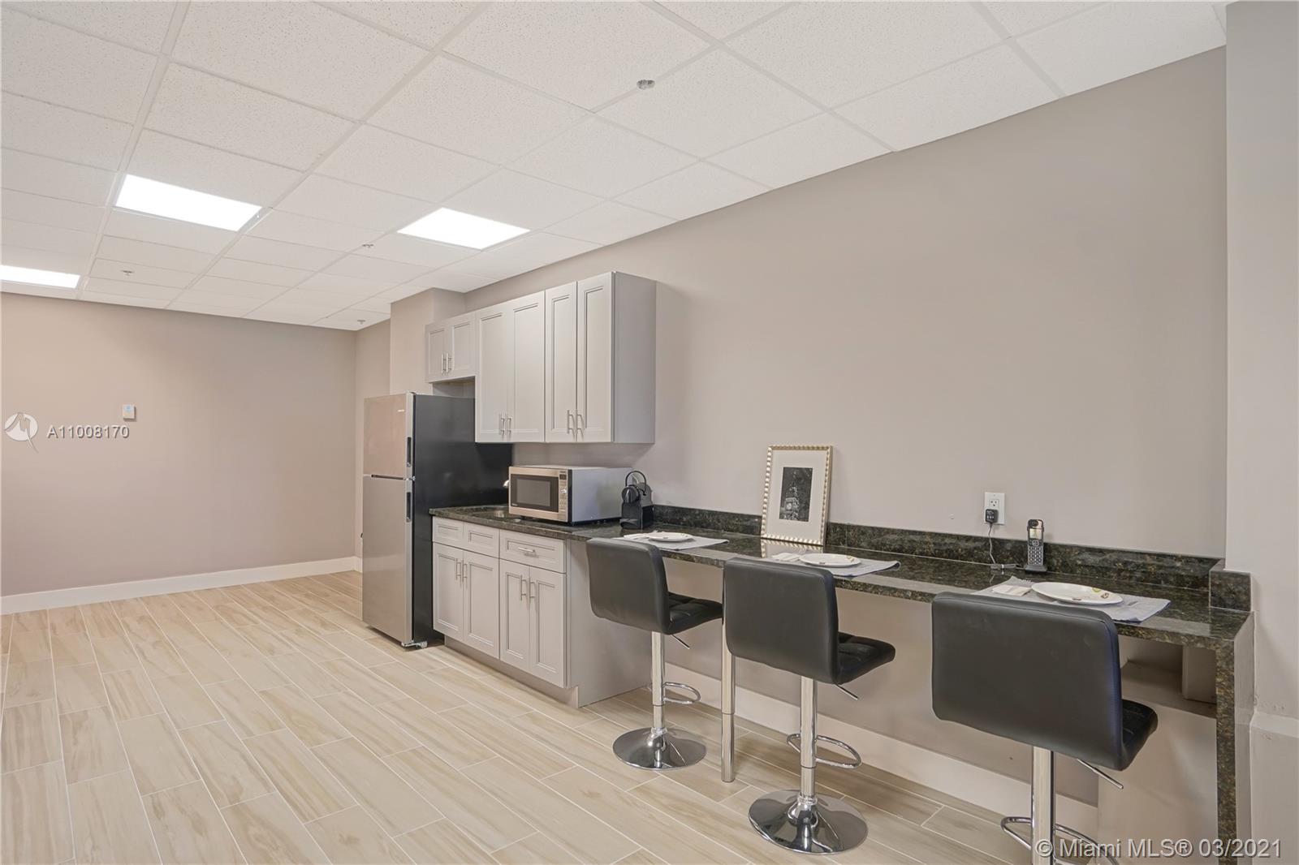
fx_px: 649
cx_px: 650
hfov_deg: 90.0
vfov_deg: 67.4
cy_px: 432
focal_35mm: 18
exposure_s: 1/4
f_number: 8
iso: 320
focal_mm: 12
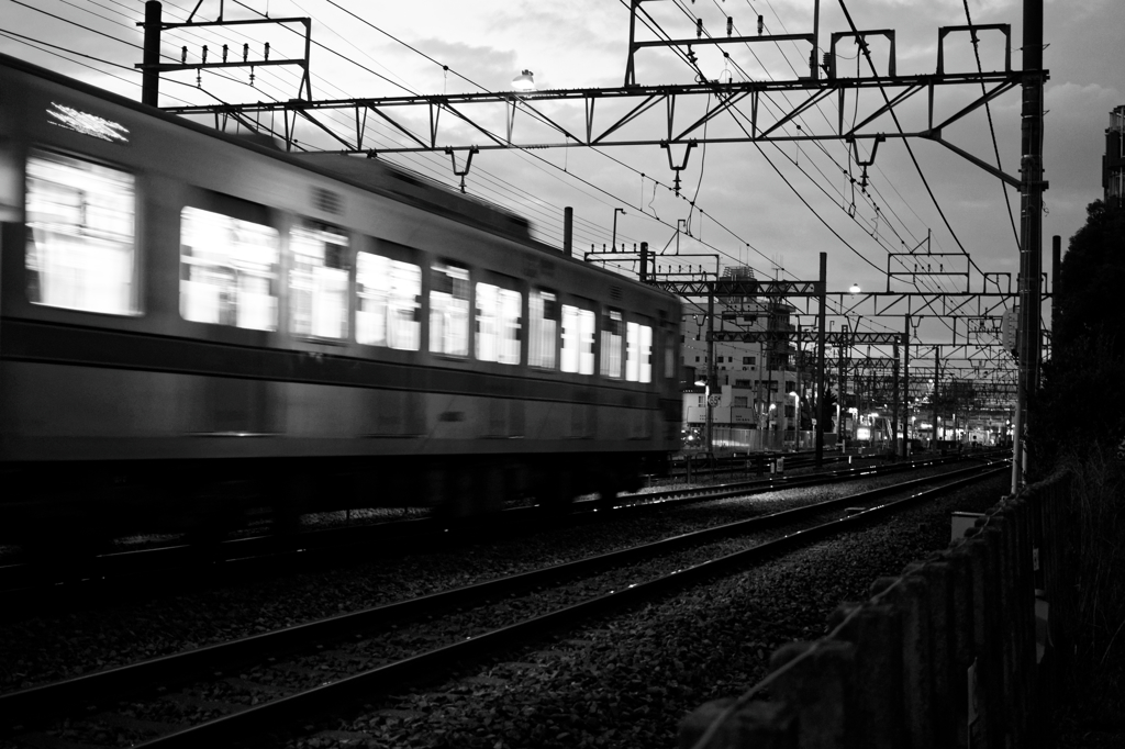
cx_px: 562
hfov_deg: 40.4
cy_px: 374
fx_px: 1531
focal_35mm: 49
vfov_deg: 27.5
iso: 800
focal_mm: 18.5
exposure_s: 1/40
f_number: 1.8
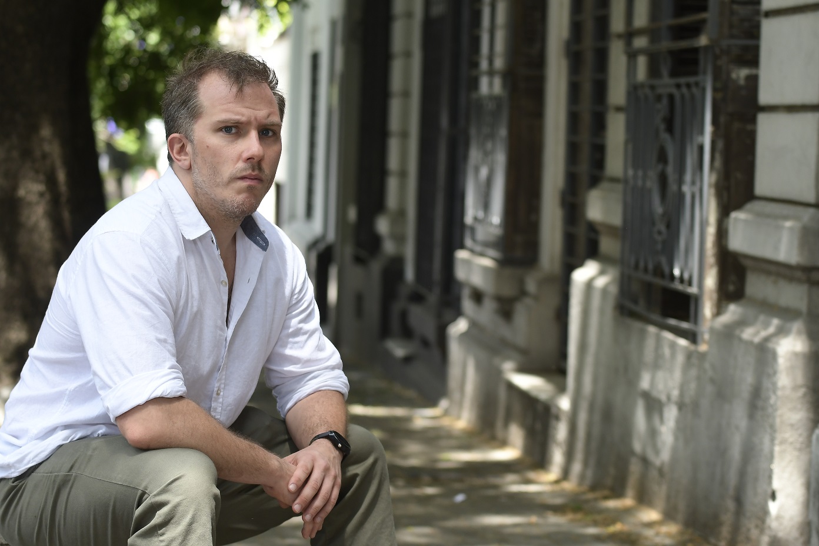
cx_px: 410
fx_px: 2457
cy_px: 273
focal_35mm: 108
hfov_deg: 18.9
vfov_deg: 12.7
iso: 640
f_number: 4
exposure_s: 1/400
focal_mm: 72
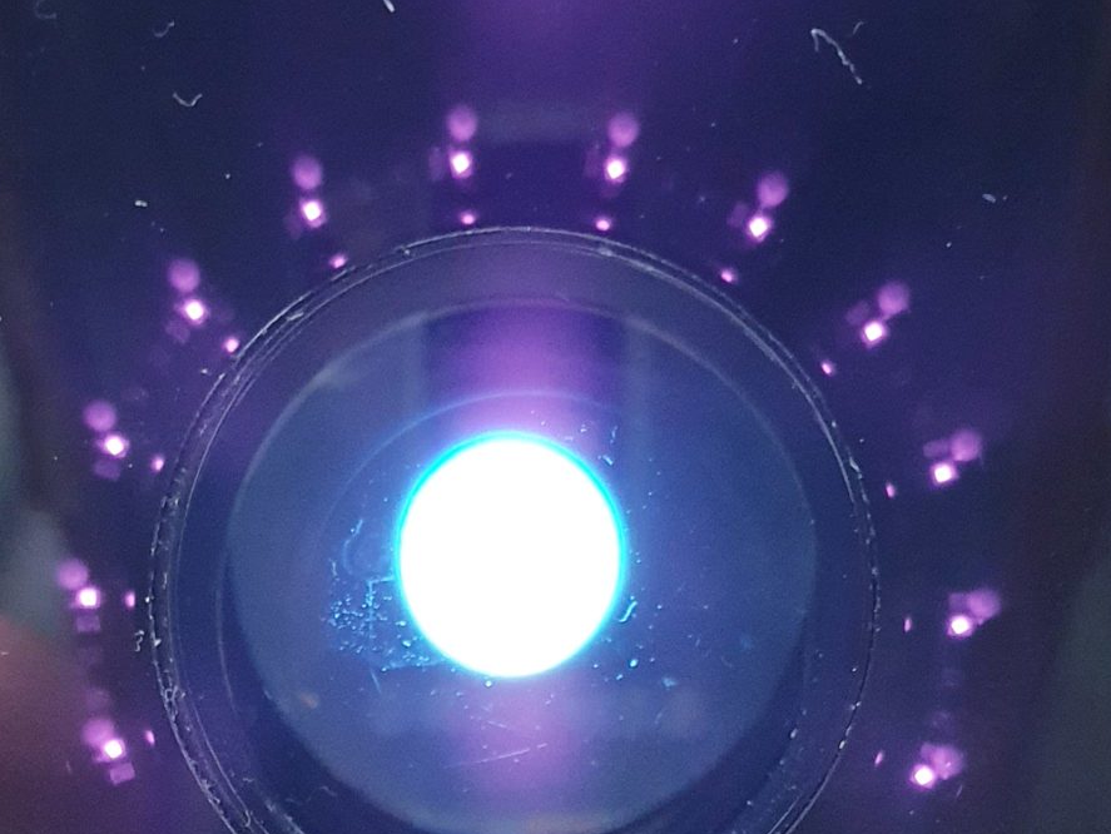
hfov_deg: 25.9
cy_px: 1101
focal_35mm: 75
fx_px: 2408
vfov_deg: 18.2
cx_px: 421
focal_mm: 4.3
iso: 320
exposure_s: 1/33
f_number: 2.4
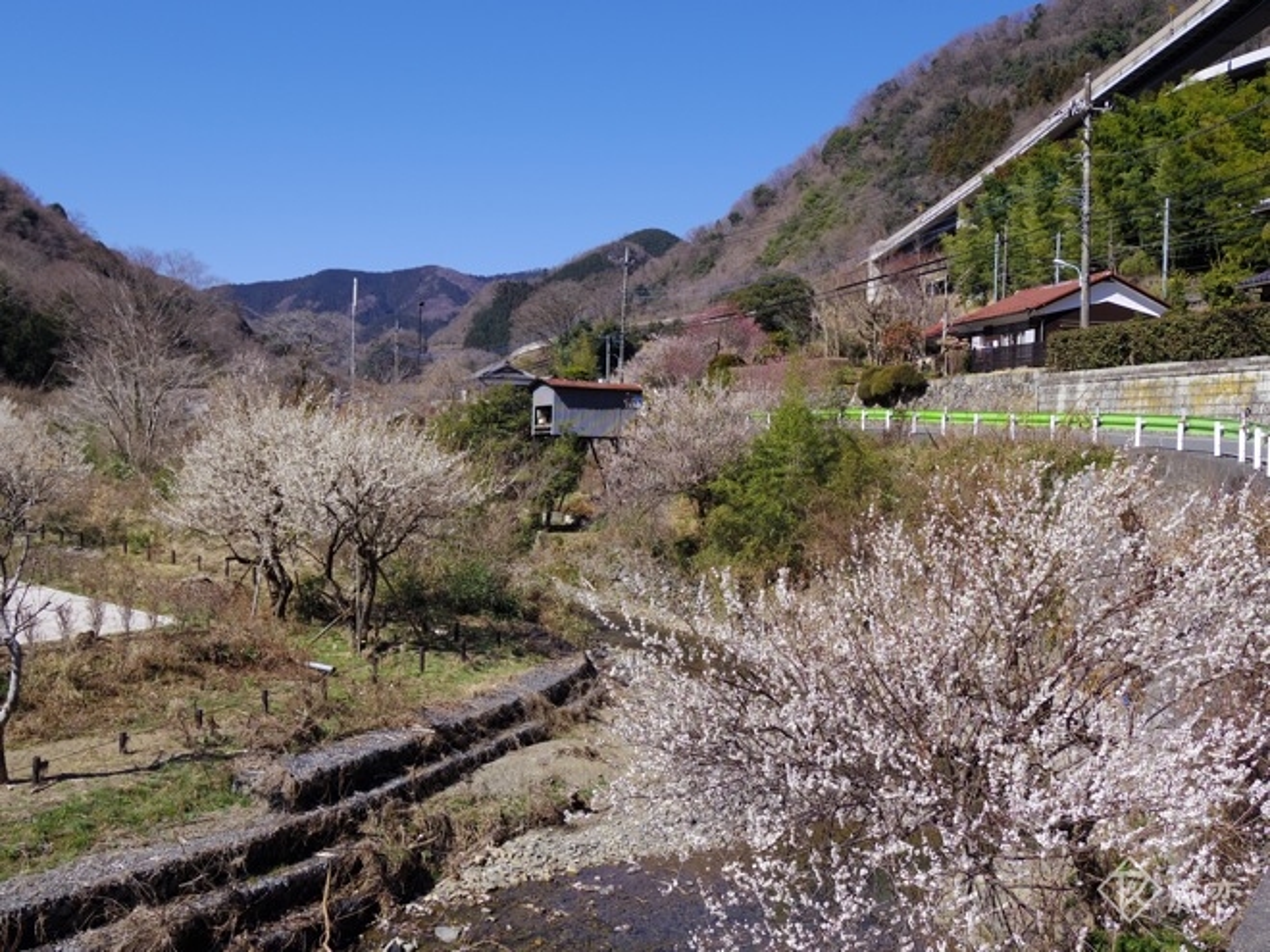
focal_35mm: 34
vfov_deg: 41.8
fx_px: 1247
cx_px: 635
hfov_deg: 54.0
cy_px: 476
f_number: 4
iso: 100
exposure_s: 1/640
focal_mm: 7.5
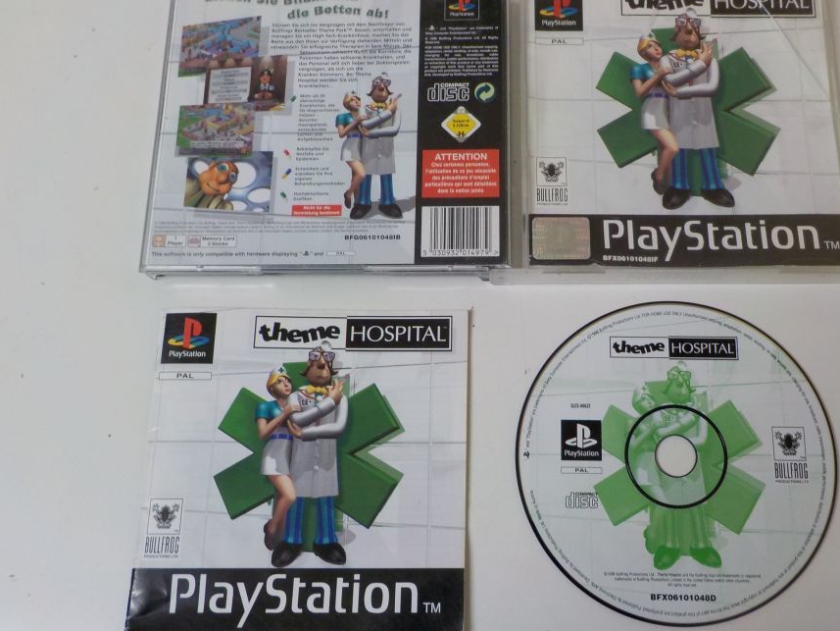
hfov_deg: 52.4
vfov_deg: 40.7
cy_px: 306
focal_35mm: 35
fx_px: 849
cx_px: 488
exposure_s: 1/30
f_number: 3.3
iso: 160
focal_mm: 4.1
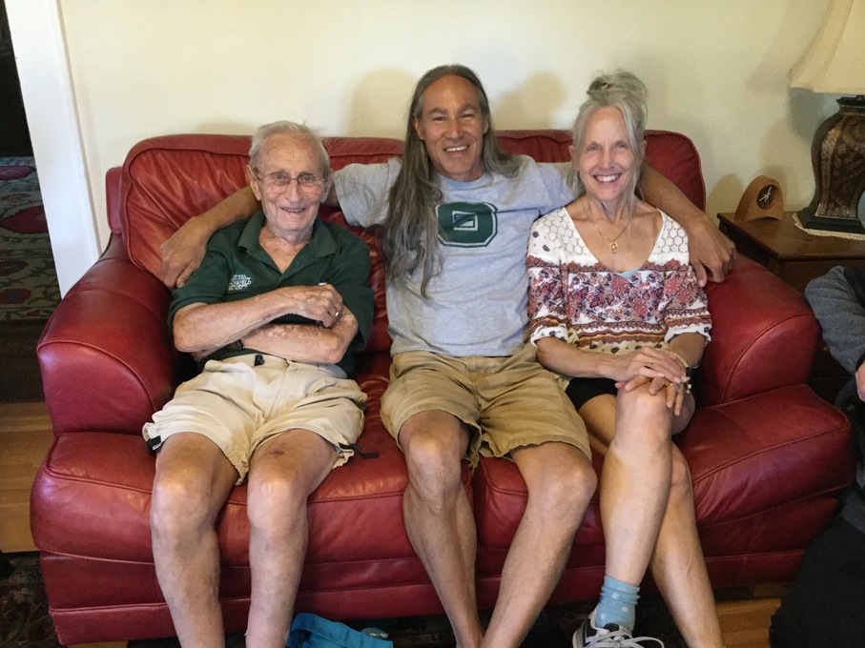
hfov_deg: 58.4
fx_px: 775
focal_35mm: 31
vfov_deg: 45.4
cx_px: 432
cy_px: 324
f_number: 2.4
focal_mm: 3.3
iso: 200
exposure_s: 1/17
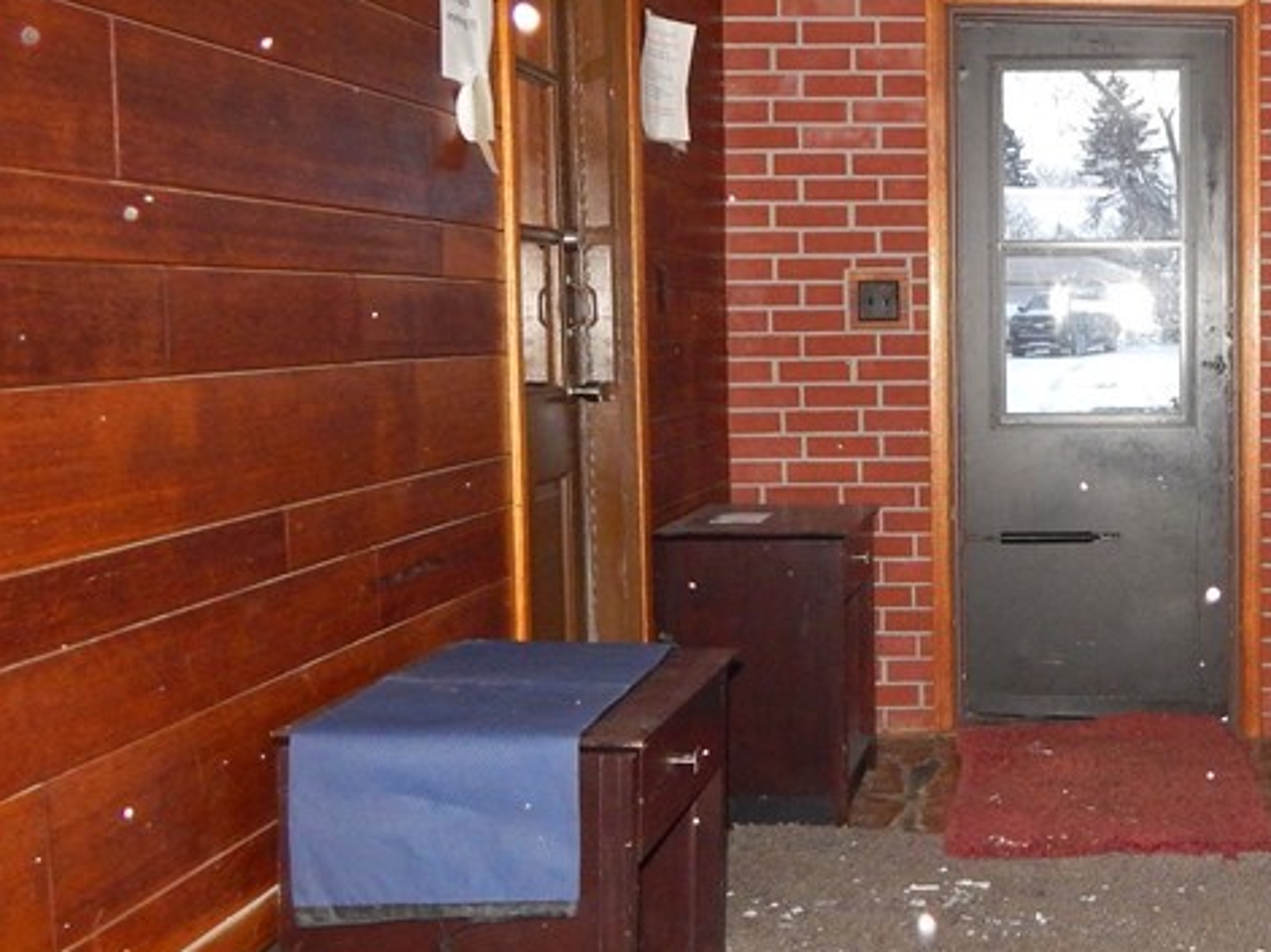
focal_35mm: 50
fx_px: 1835
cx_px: 1120
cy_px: 448
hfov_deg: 36.1
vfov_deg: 29.1
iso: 450
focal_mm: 4
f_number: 3
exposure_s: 1/30
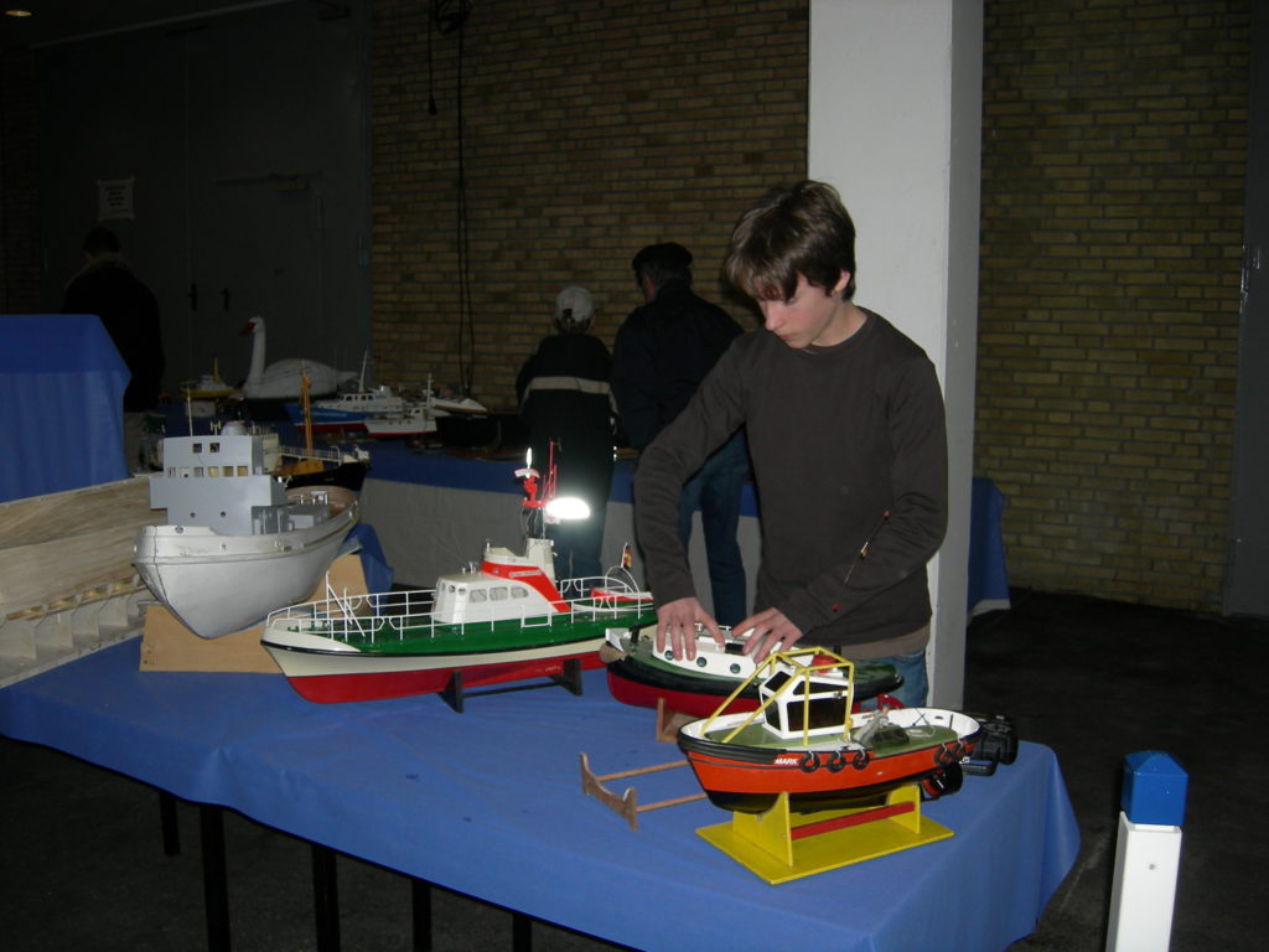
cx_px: 634
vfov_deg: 39.7
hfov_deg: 51.4
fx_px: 1320
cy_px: 476
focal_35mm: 36
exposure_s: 1/60.1
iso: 64
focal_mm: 7.5
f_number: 2.7
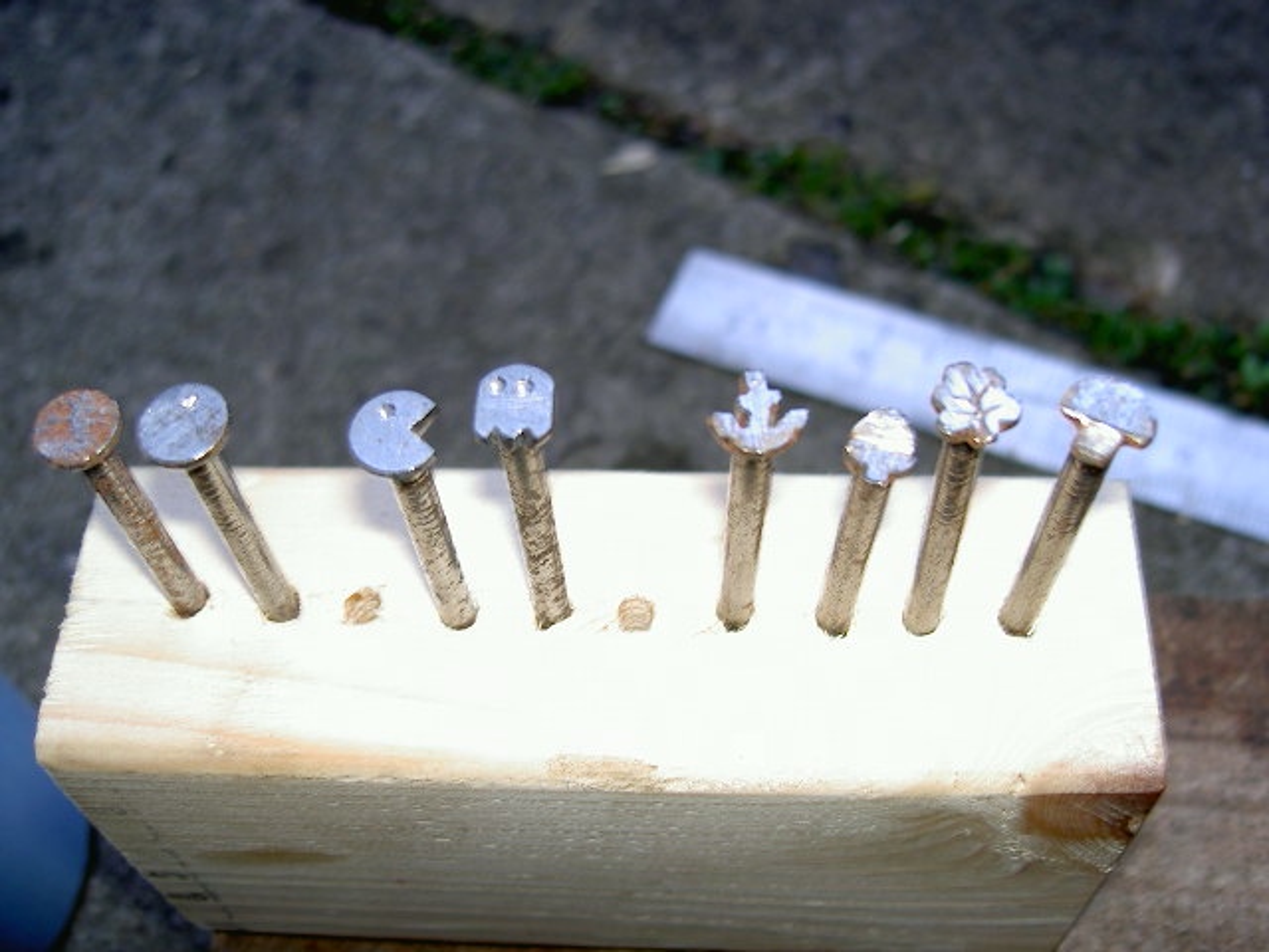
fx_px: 1430
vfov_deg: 36.8
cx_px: 634
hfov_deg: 47.9
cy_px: 476
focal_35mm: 39
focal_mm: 8
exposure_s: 1/8.87
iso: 100
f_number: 2.8
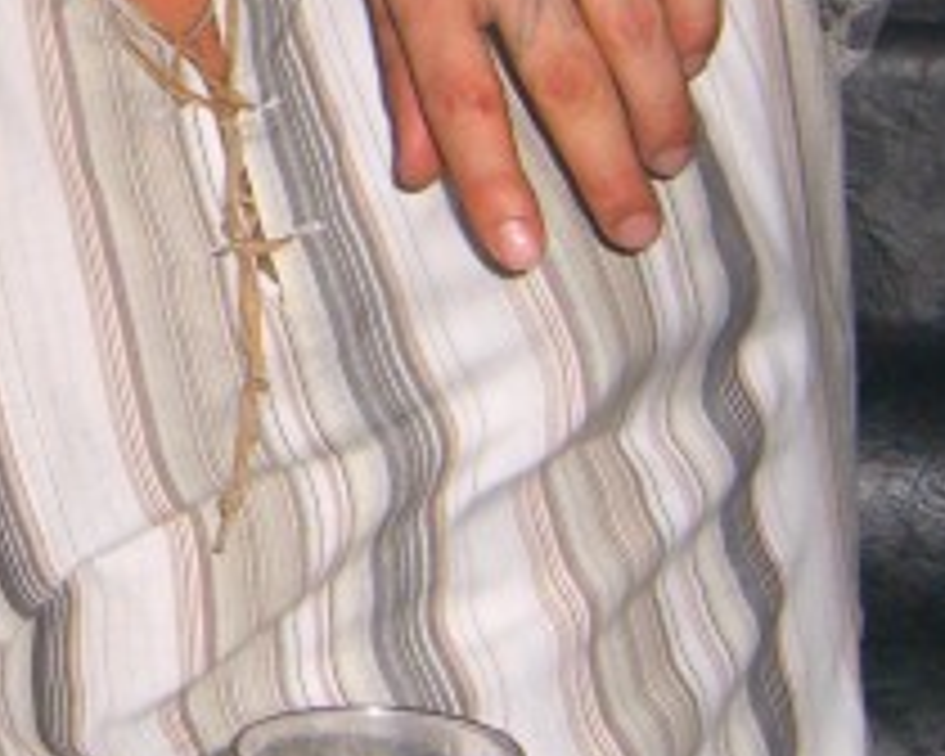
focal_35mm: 141
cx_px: -220
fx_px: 3944
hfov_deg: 13.3
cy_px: -68
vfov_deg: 10.8
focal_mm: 7.9
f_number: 2.8
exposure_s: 1/60
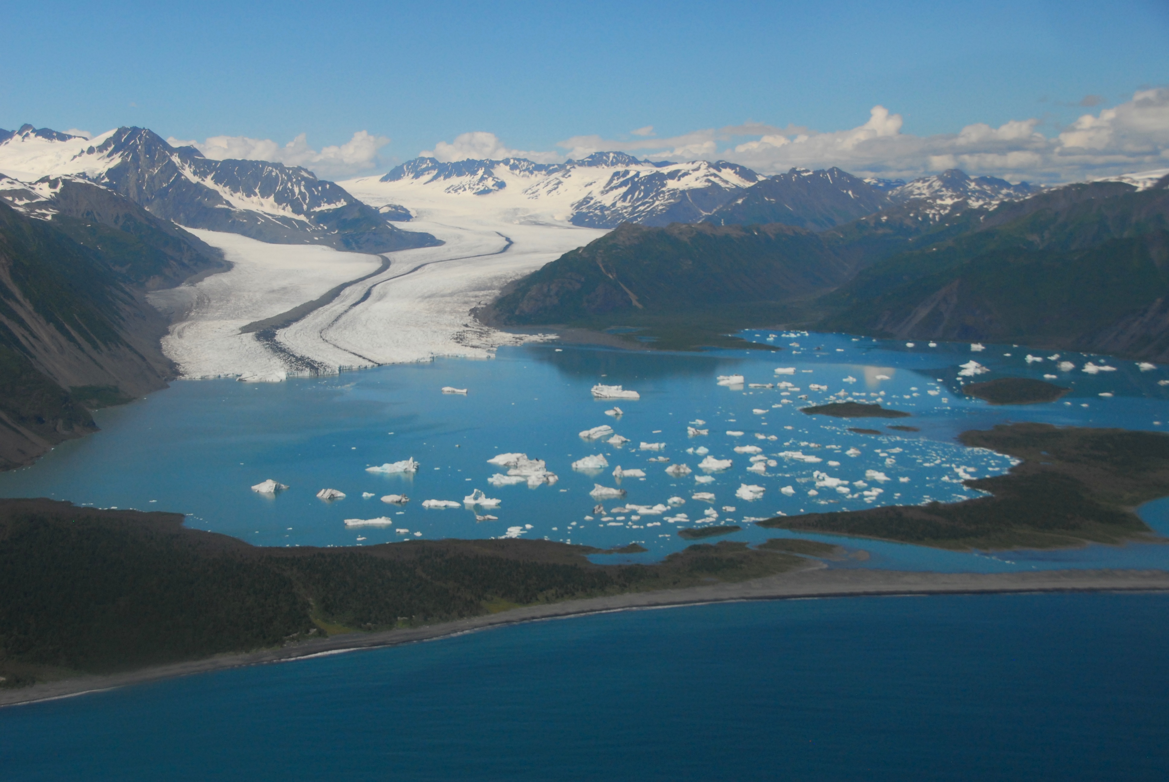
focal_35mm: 48
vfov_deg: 28.2
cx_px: 584
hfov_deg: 41.1
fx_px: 1561
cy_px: 391
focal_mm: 32
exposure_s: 1/5000
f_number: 5.6
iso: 400
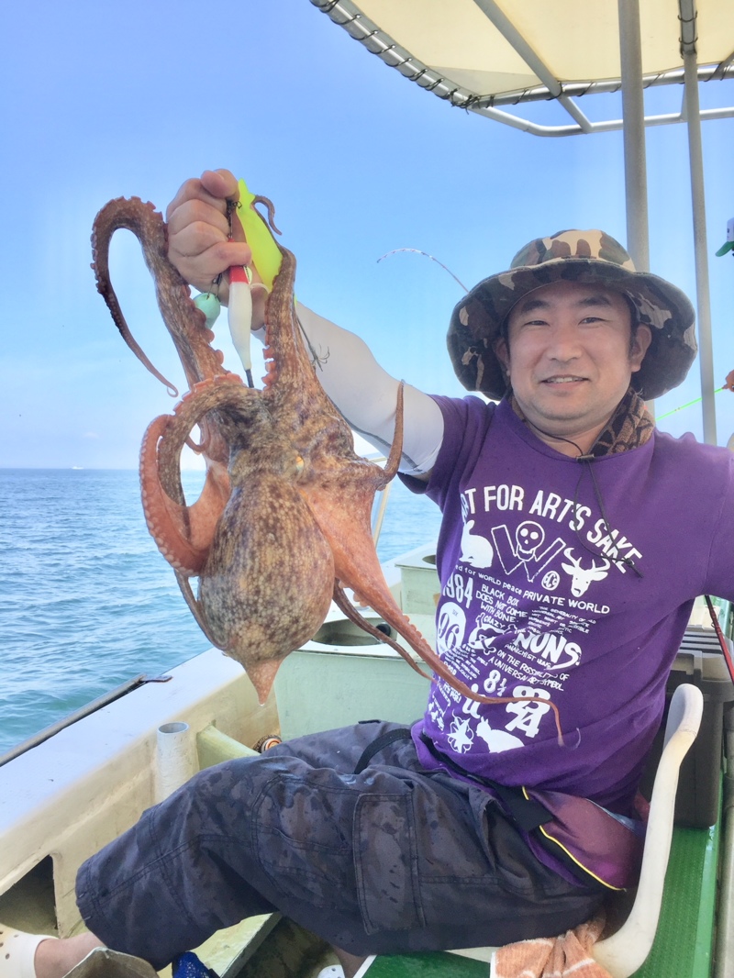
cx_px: 367
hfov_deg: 48.2
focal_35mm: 29
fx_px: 820
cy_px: 489
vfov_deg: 61.6
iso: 32
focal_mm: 4.15
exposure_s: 1/732
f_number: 2.2
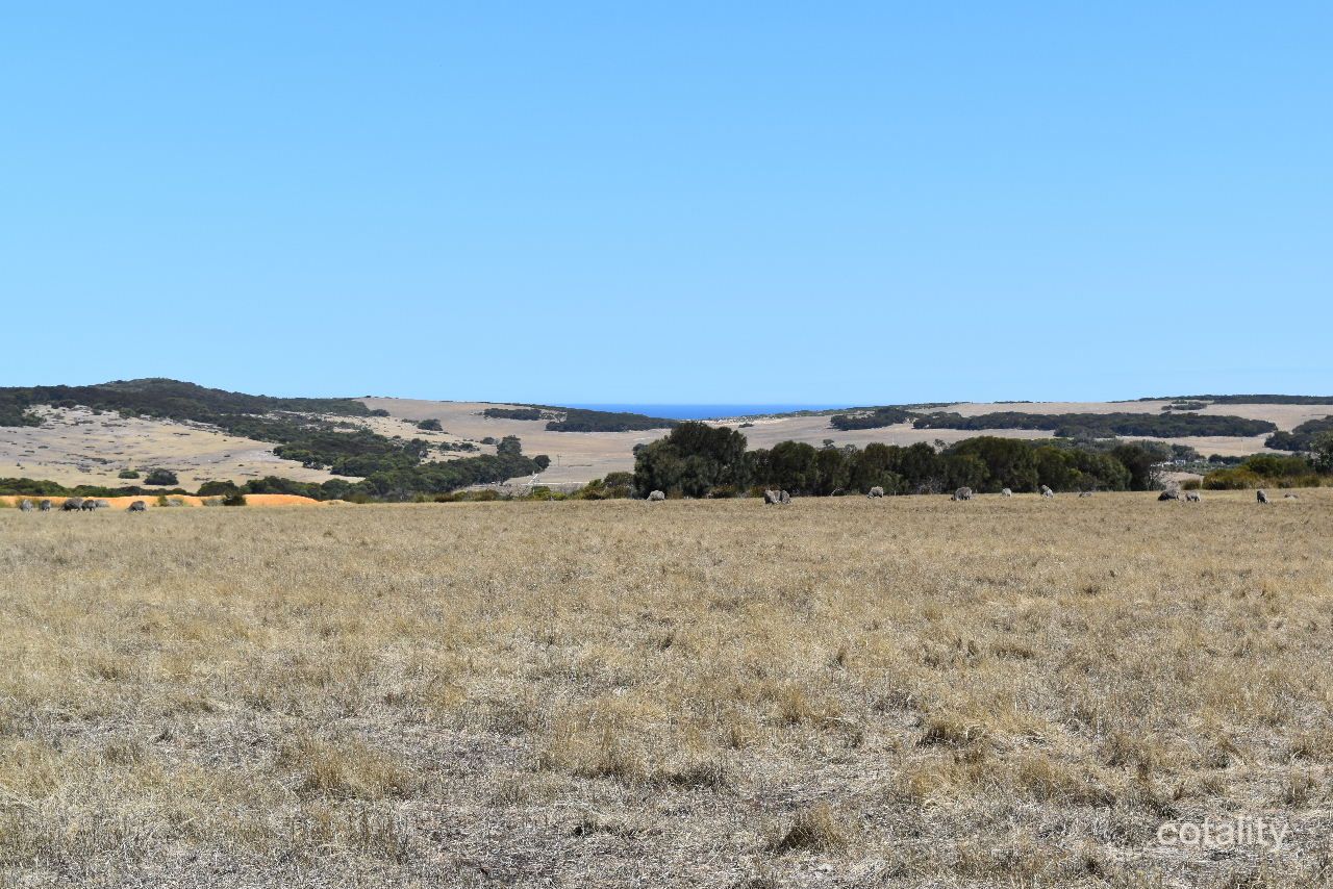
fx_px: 3055
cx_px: 666
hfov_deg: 24.6
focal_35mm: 82
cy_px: 444
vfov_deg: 16.6
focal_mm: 55
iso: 200
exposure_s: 1/400
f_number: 10
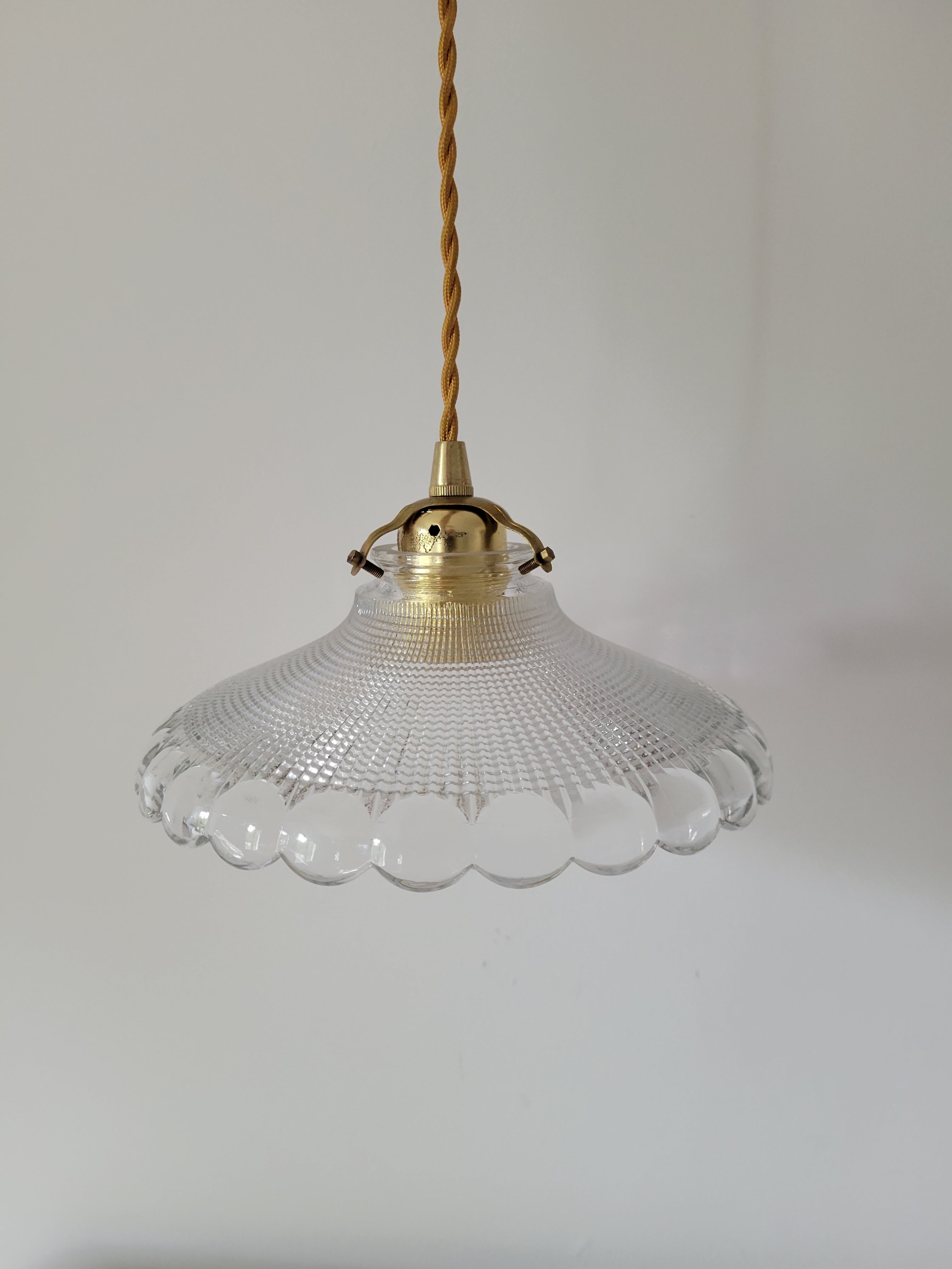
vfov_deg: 67.3
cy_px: 634
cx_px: 476
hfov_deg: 53.1
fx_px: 953
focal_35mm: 26
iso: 160
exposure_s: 1/50
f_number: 1.8
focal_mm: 5.4
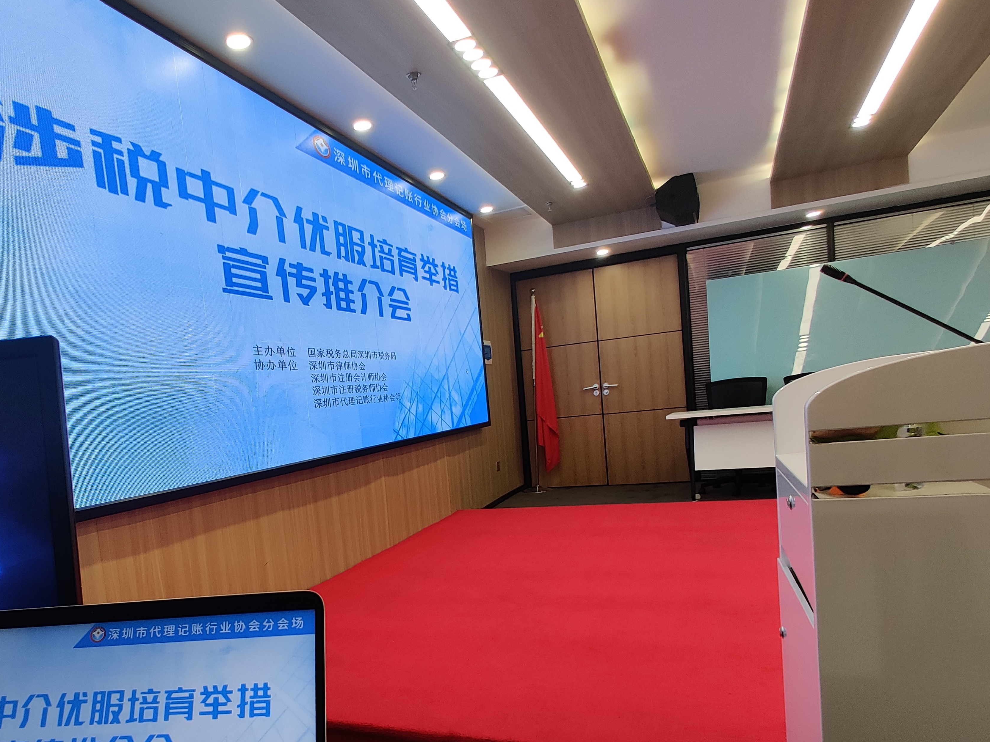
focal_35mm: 18
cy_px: 490
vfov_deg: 69.7
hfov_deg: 84.9
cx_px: 336
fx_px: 515
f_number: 2.2
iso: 200
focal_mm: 2.25
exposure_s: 1/100
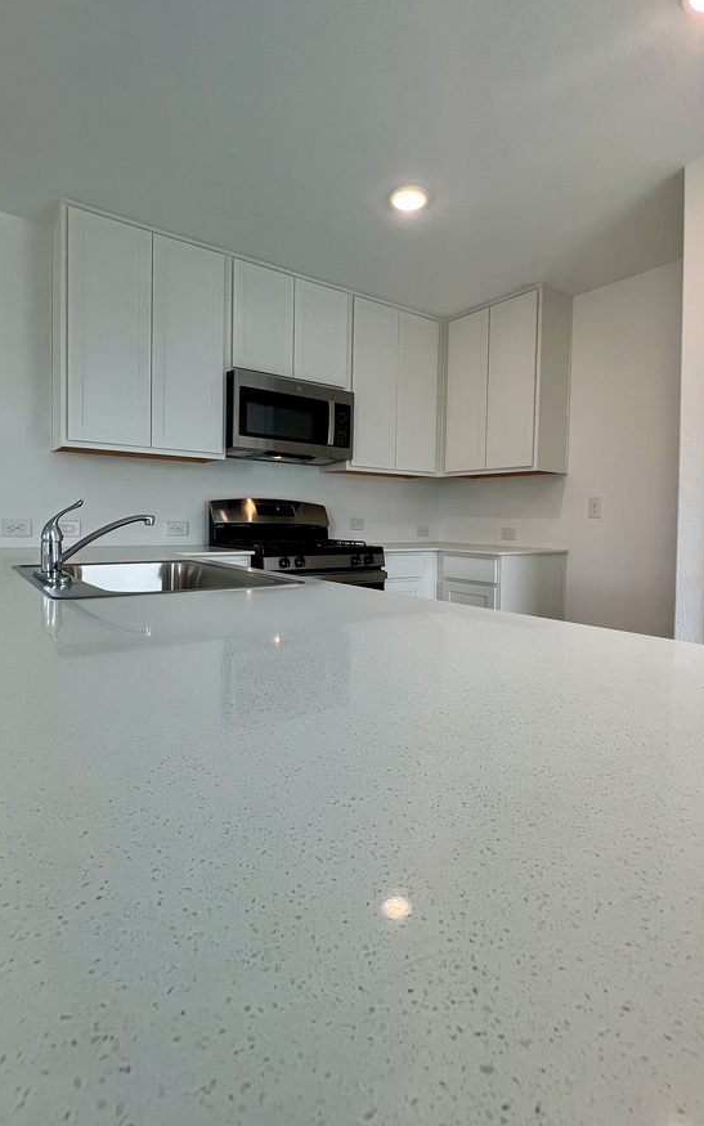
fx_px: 522
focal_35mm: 17
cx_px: 373
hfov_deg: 67.9
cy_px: 544
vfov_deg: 94.3
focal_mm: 1.57
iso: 40
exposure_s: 1/120
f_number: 1.8
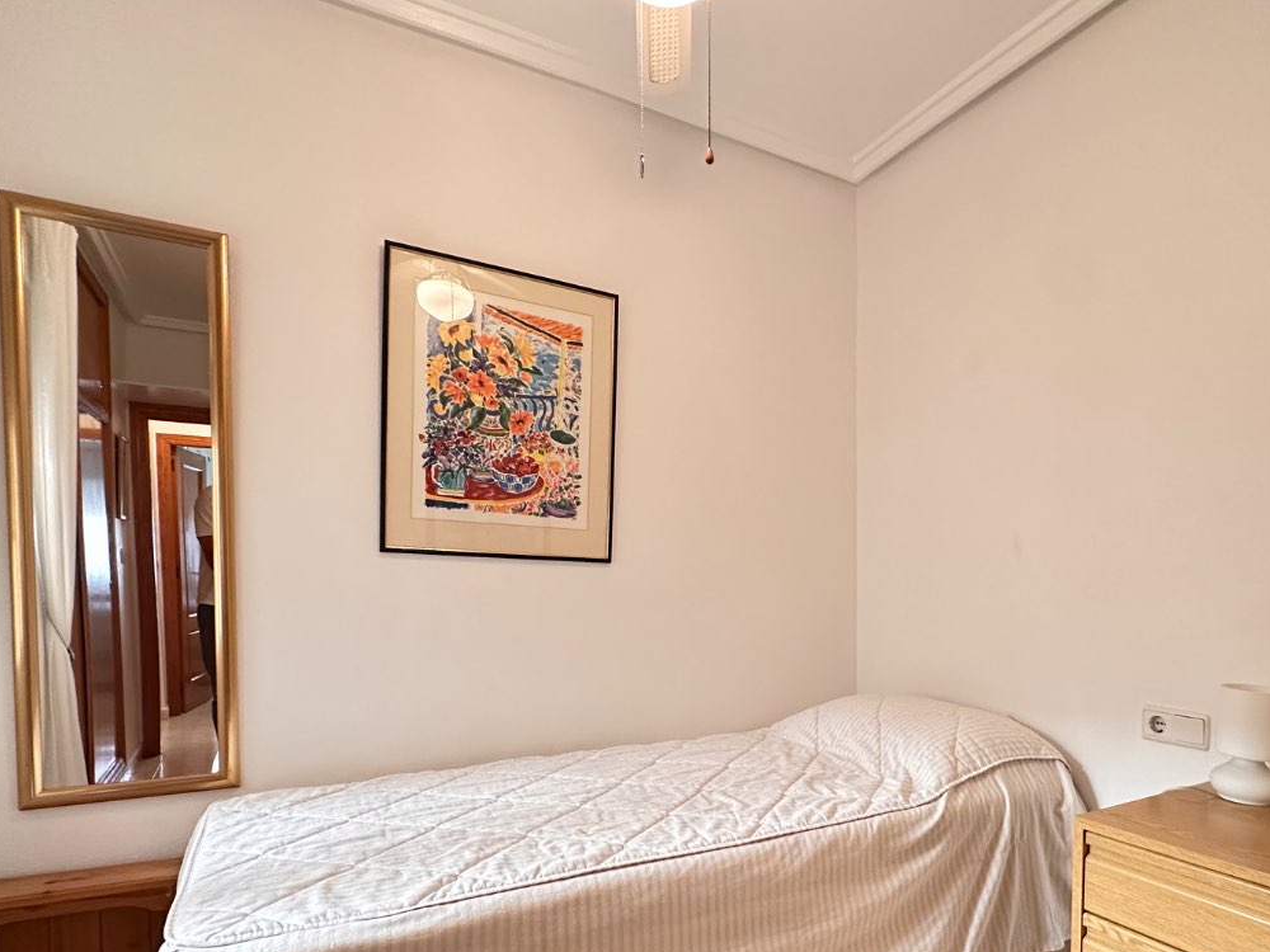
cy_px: 623
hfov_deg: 78.6
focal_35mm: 21
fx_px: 770
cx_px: 723
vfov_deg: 62.1
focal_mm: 2.22
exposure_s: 1/50
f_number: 2.2
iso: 500
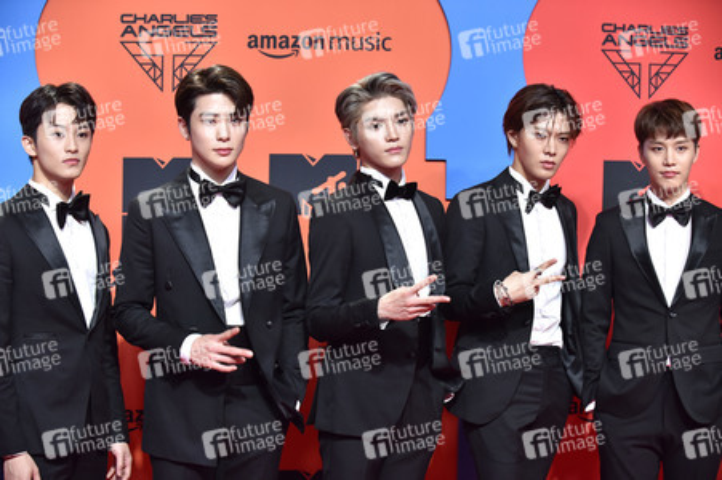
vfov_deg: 17.0
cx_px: 361
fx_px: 1603
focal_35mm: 80
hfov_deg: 25.4
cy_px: 240
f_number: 3.5
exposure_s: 1/250
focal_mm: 80
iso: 2000
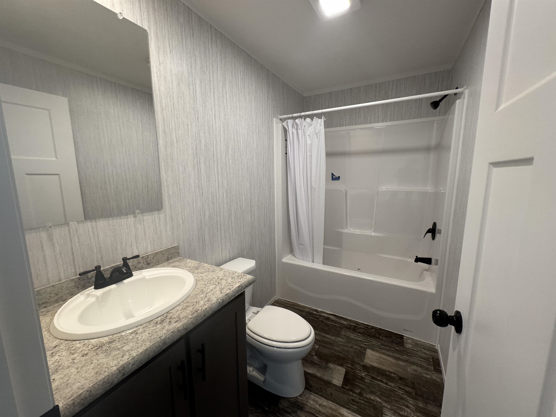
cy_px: 208
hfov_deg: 102.1
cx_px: 278
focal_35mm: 14
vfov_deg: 85.7
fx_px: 225
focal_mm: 2.22
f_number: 2.2
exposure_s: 1/120
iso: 250
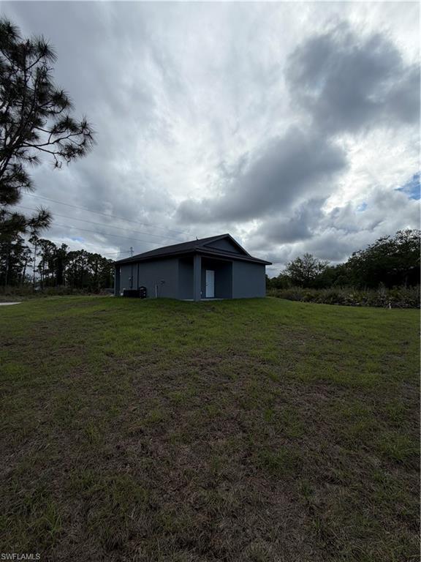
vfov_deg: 102.1
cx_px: 210
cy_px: 281
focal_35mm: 14
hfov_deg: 85.7
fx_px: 227
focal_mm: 2.22
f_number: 2.2
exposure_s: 1/1235
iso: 20
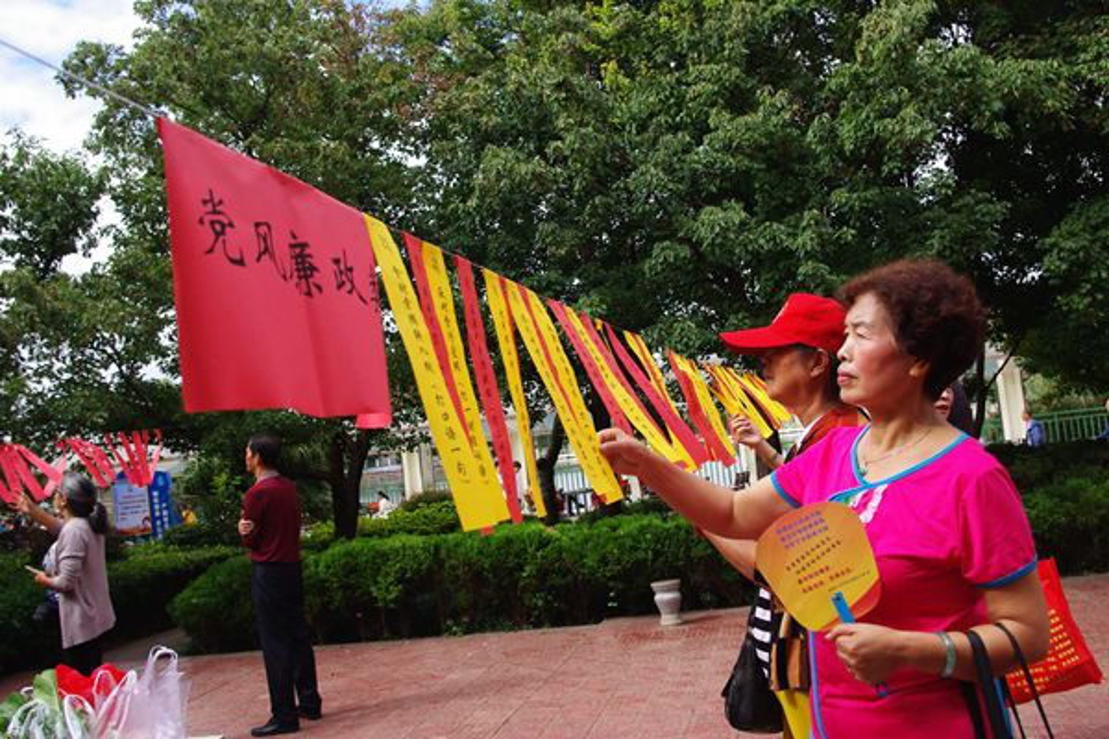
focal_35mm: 36
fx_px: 1109
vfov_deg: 36.9
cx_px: 554
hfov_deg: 53.1
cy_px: 370
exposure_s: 1/350
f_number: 5.6
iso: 200
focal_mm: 24.38
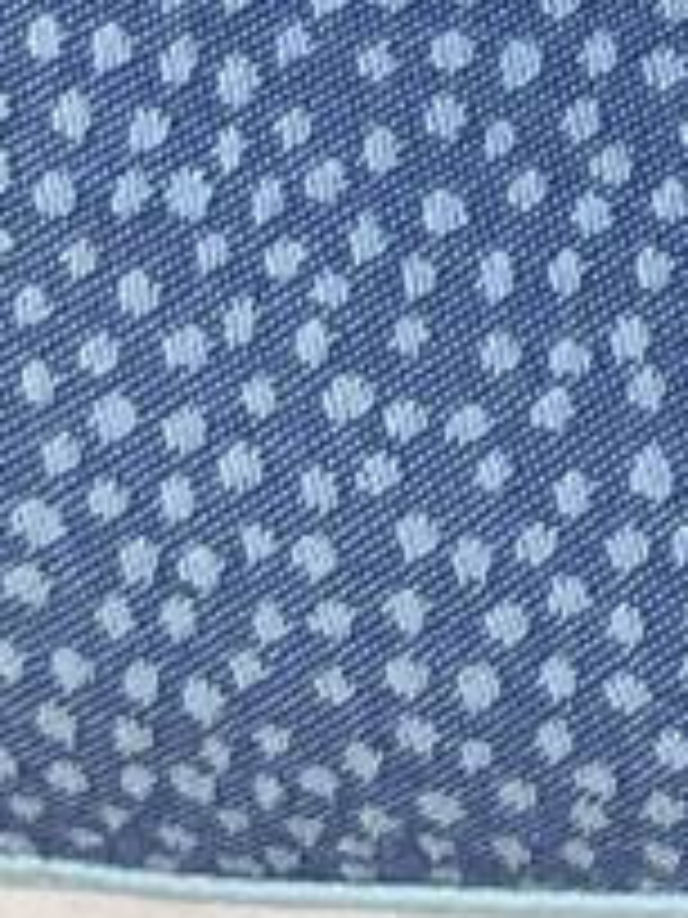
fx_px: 5406
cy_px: -1692
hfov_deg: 6.6
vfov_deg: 8.4
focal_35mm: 204
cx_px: 2122
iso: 64
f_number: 1.6
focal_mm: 5.1
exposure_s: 1/121
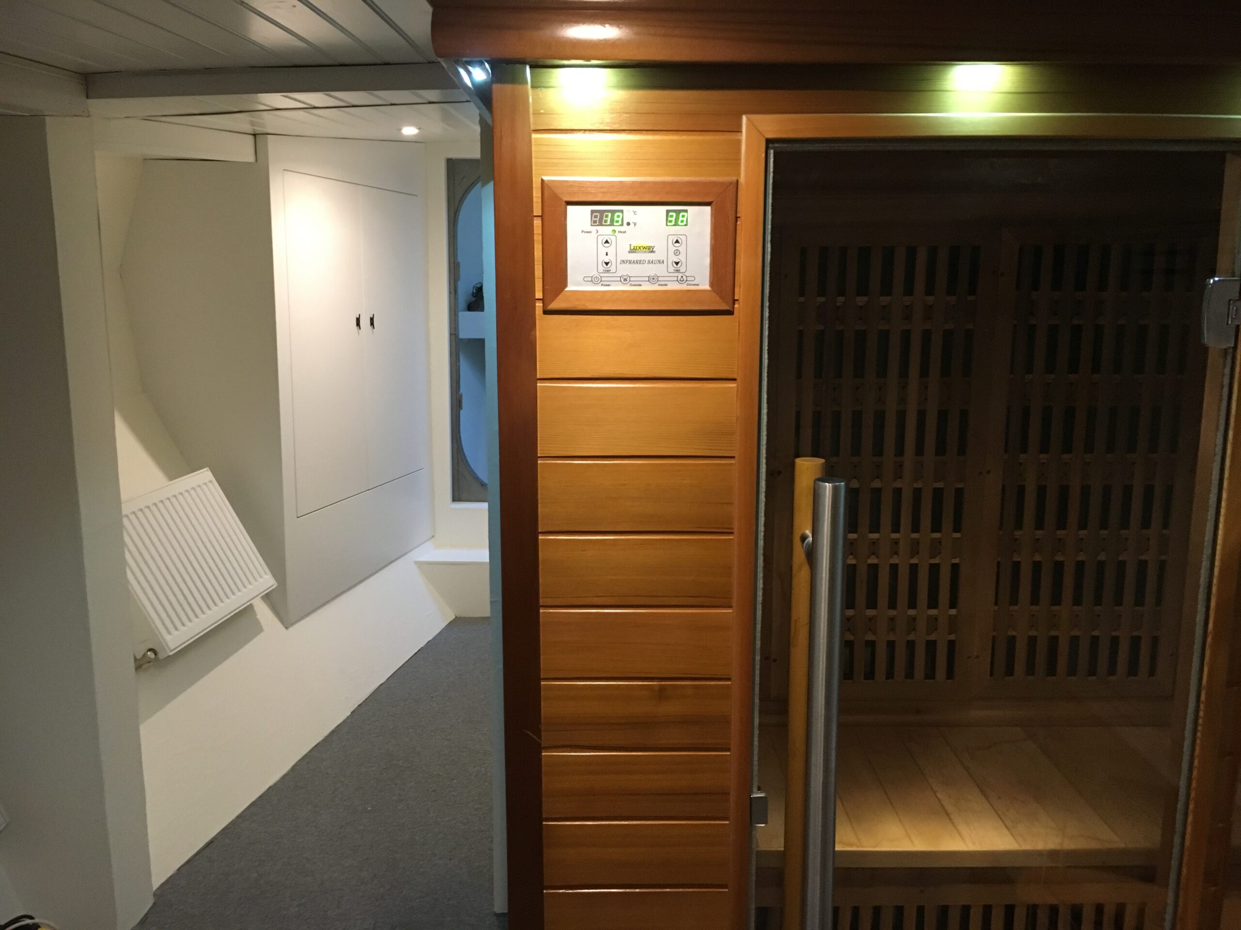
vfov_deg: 48.2
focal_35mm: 29
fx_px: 1040
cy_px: 465
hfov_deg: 61.7
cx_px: 620
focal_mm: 4.15
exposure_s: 1/20
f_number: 2.2
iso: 200
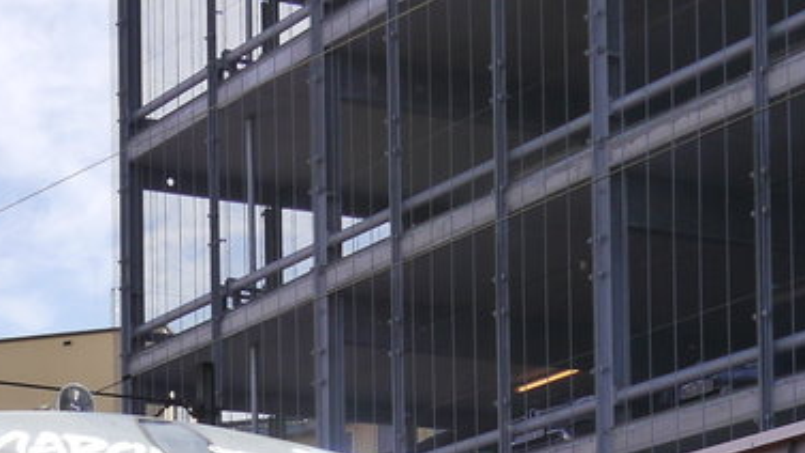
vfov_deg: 9.1
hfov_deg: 16.6
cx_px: -83
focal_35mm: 125
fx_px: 2668
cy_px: 908
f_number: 8
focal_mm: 18
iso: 160
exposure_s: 1/320
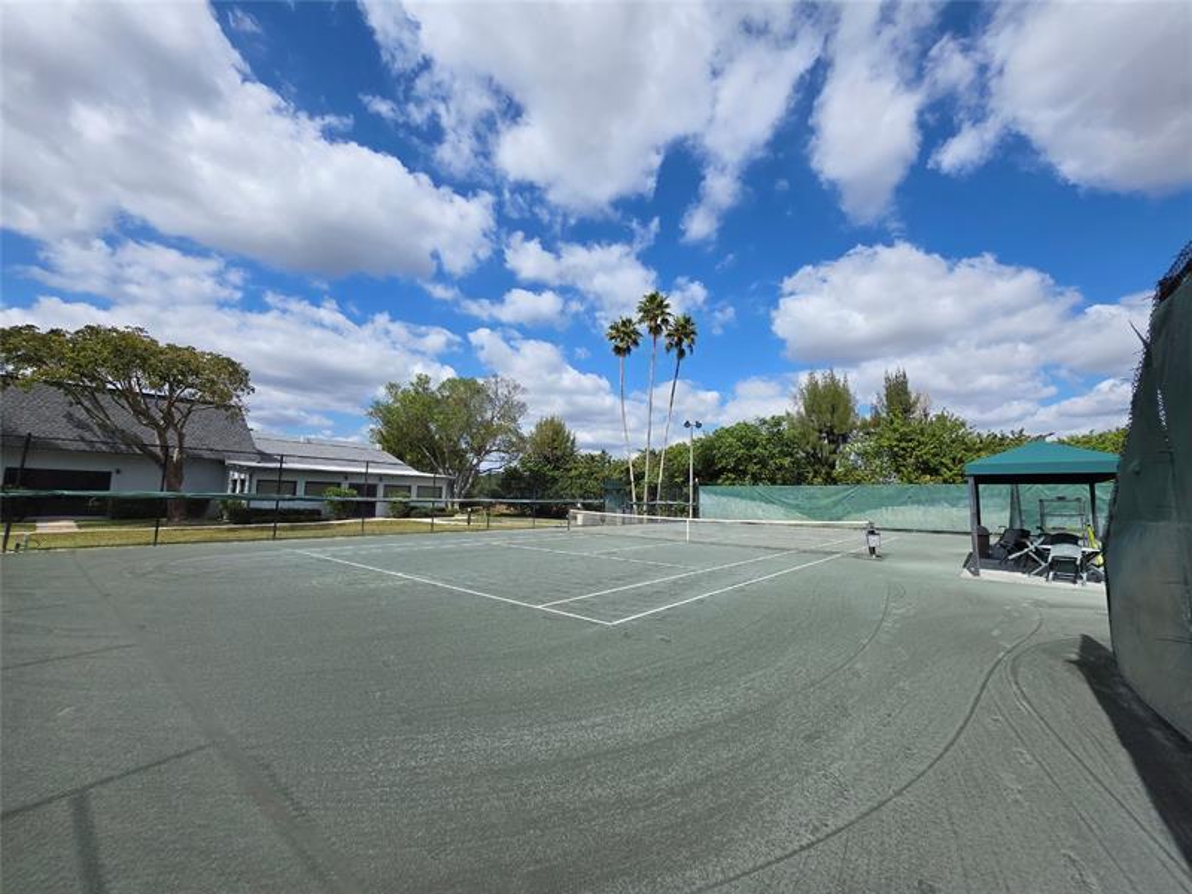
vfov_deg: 89.9
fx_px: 448
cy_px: 447
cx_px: 596
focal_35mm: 13
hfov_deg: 106.2
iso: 40
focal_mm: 2.2
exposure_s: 1/3333
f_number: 1.9
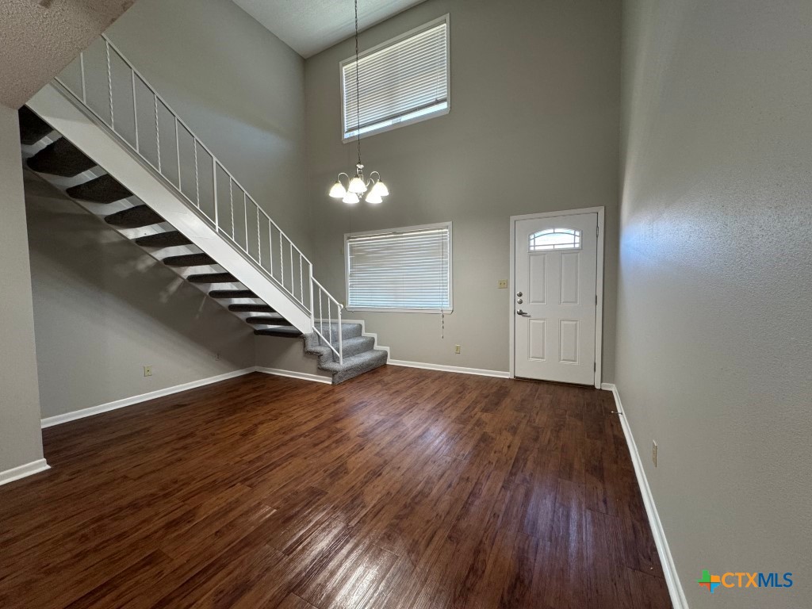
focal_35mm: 14
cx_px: 406
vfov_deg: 85.7
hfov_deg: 102.1
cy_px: 304
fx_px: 328
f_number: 2.2
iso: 160
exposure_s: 1/60
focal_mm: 2.22
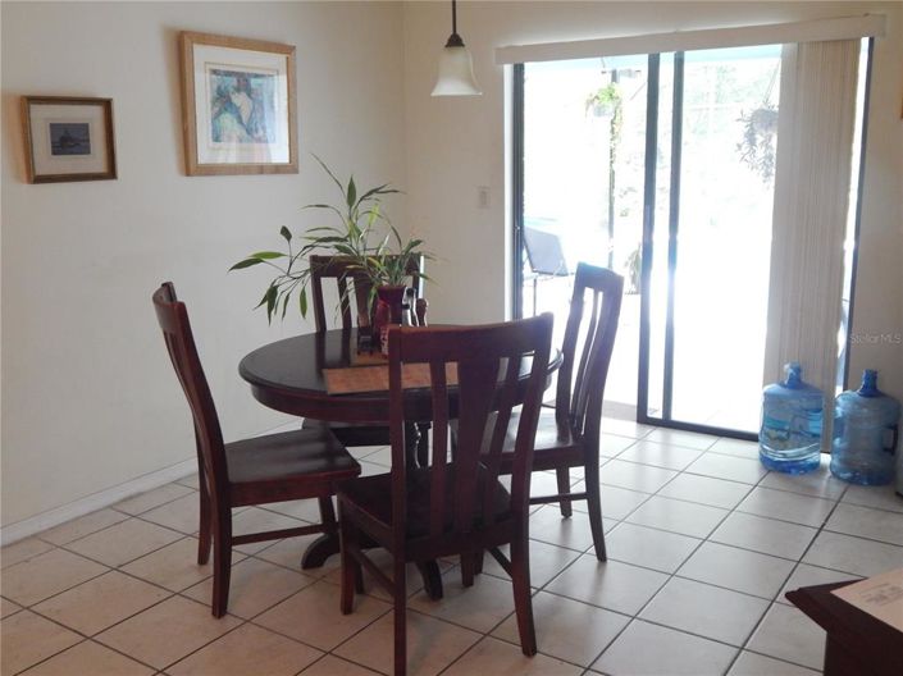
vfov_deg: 40.7
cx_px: 452
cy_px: 338
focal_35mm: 35
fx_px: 913
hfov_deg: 52.6
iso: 400
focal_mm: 6.1
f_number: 3.3
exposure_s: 1/30
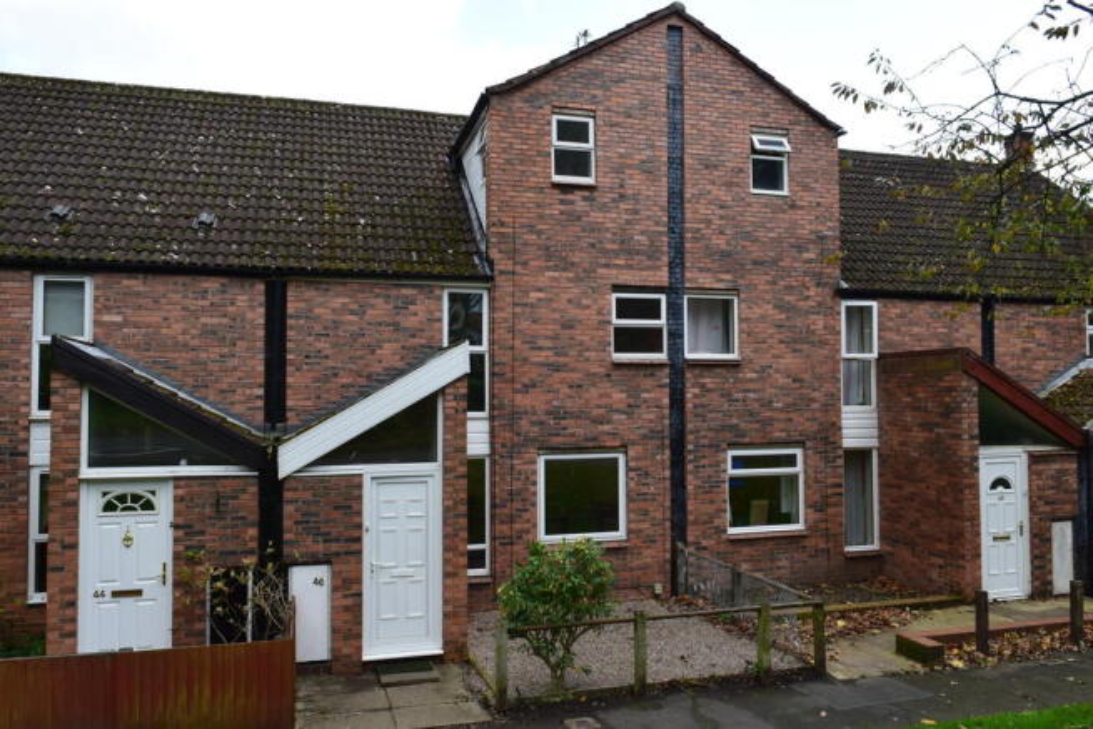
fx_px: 820
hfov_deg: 67.4
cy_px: 364
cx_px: 546
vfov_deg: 48.0
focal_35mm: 27
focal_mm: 18
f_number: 9
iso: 400
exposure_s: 1/125
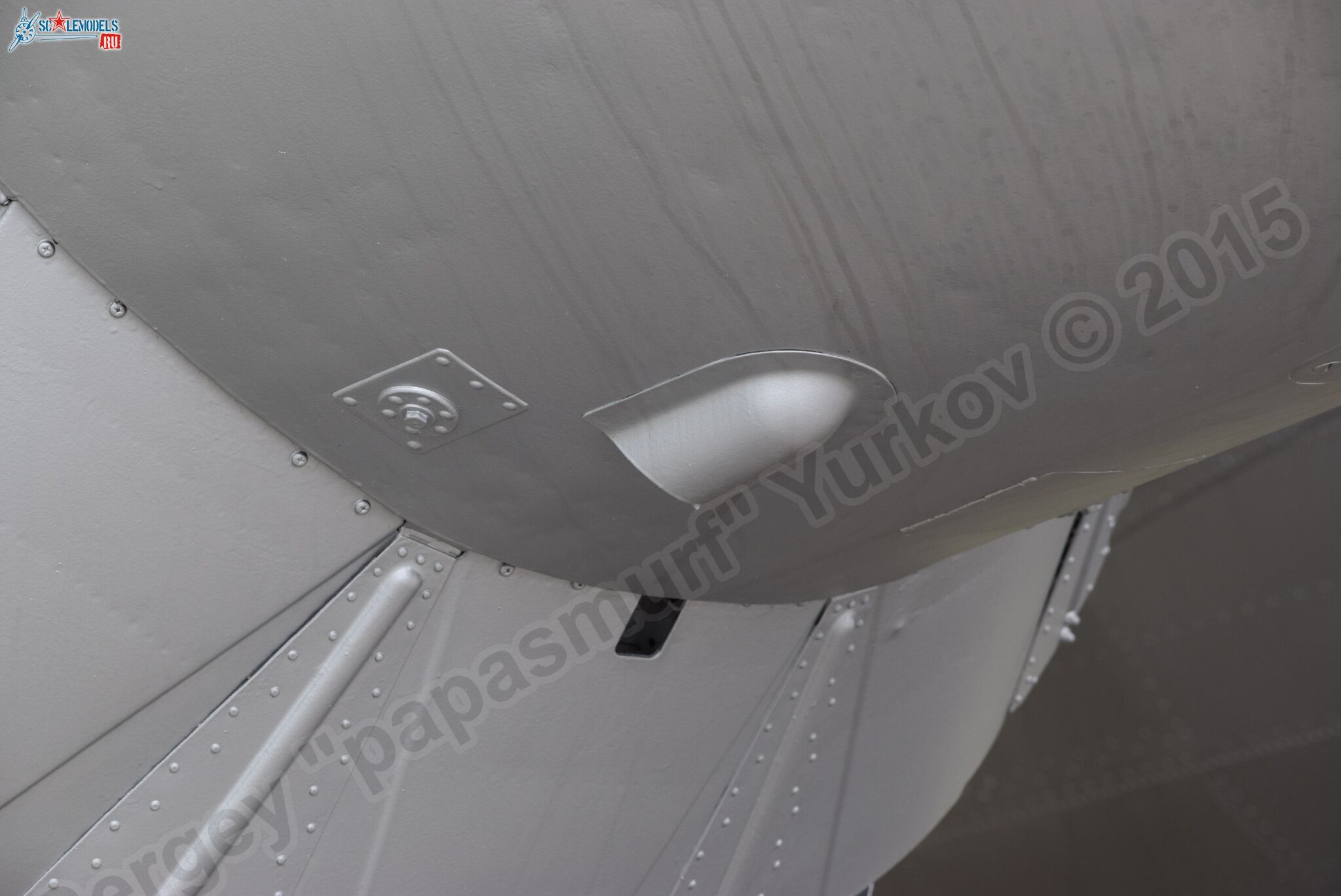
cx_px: 670
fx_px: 5871
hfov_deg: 13.0
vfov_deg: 8.7
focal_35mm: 158
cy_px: 448
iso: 400
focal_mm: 105
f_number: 8
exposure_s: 1/250
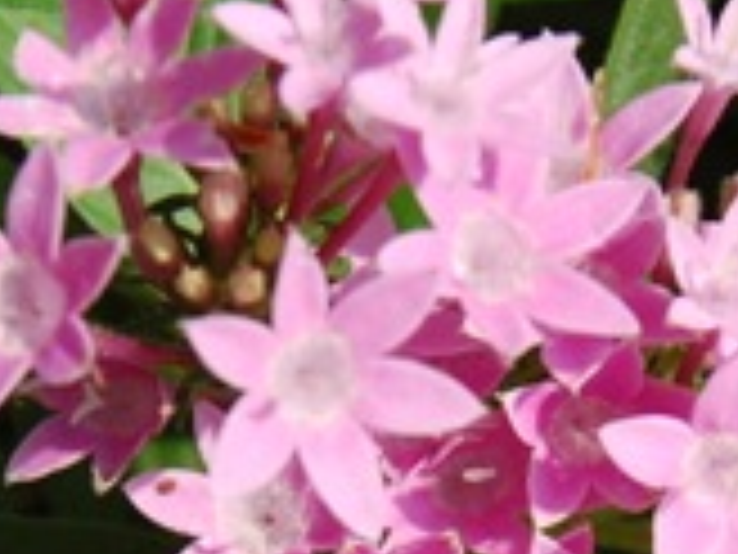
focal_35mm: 169
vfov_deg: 8.7
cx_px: 356
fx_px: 3603
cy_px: 649
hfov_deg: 11.7
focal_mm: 30
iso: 200
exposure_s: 1/320
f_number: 8
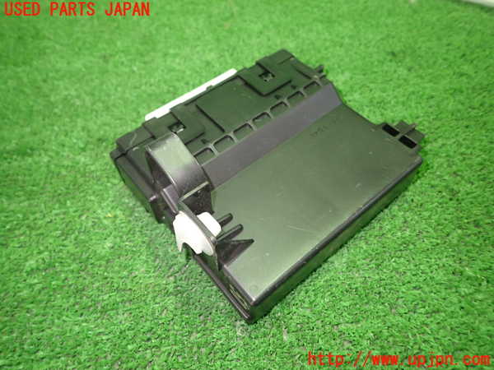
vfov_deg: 54.9
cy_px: 185
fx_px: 357
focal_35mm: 25
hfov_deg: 69.4
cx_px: 247
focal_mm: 4.5
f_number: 2
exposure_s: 1/30
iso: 400
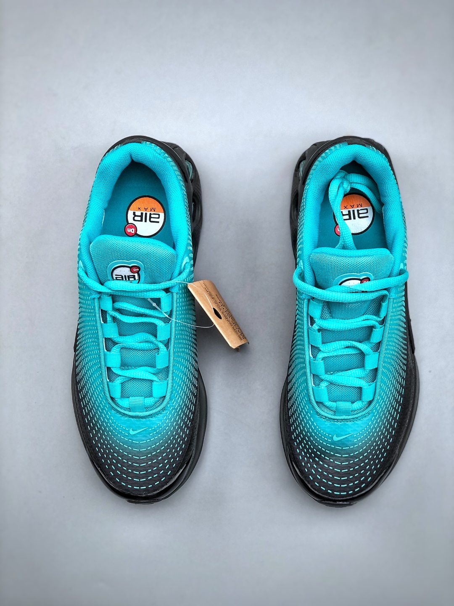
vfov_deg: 33.8
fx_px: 997
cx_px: 227
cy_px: 303
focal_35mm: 57
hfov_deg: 25.7
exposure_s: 1/33
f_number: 2.8
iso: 20
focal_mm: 6.6
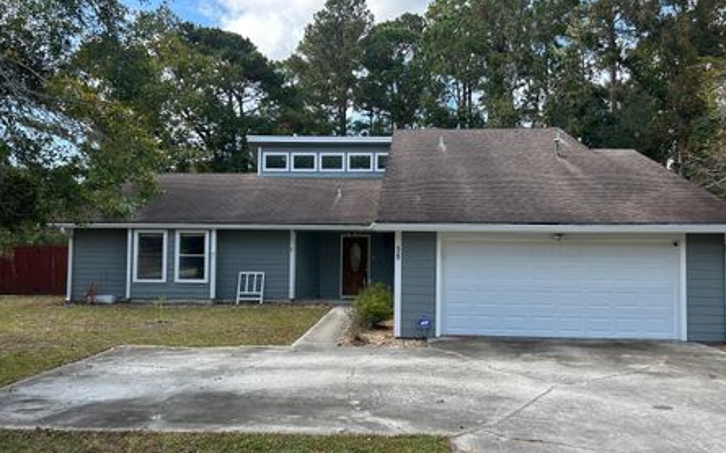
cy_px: 222
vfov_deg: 40.6
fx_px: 613
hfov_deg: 61.2
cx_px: 374
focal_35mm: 31
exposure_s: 1/949
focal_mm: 5.7
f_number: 1.5
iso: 50
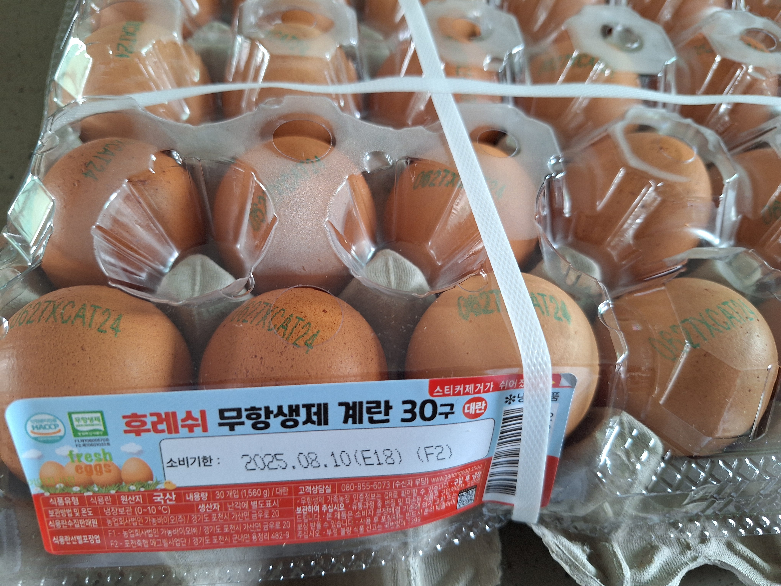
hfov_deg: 73.9
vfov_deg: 58.9
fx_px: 519
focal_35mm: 23
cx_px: 390
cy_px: 293
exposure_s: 1/40
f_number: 1.8
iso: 200
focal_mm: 5.54
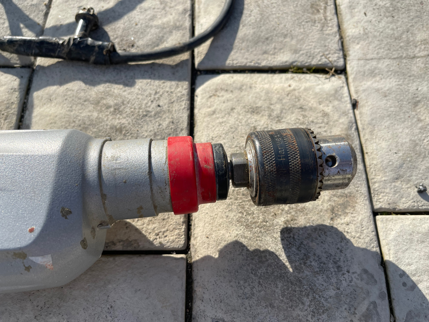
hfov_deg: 69.4
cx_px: 214
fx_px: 310
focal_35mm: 25
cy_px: 161
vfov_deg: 54.9
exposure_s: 1/3003
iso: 32
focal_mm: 5.1
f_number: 1.6
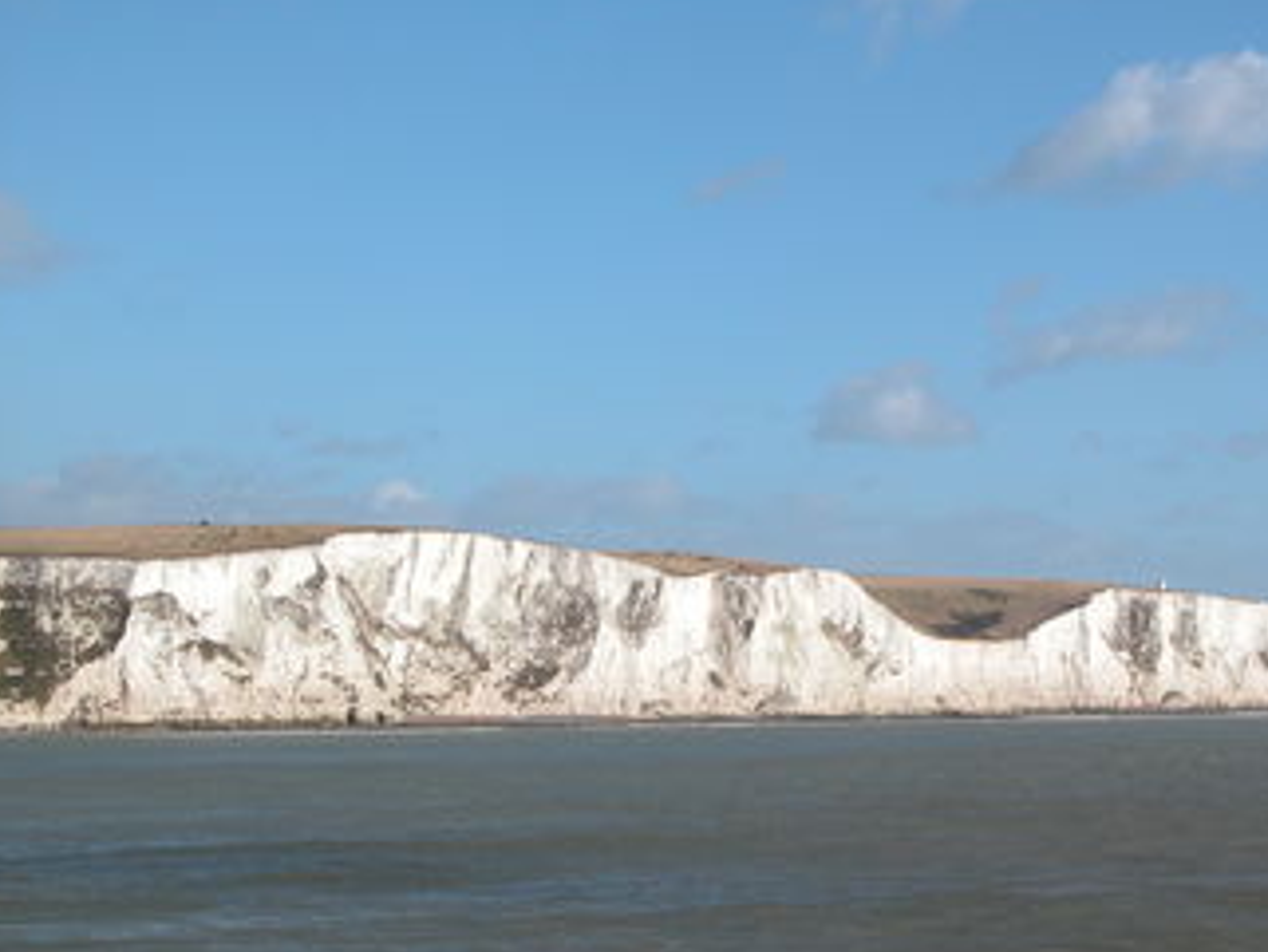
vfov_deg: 17.2
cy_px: 549
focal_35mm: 86
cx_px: 754
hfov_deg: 22.7
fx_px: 3151
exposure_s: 1/354
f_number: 7.4
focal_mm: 17.8
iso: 100
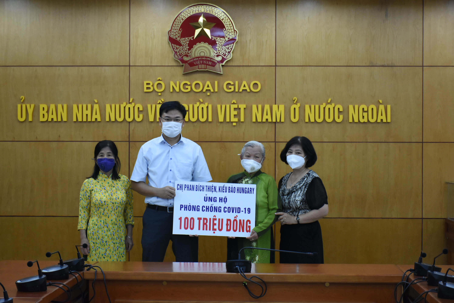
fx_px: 1060
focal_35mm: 84
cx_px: 227
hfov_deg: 24.2
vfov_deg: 16.3
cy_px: 152
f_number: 4.8
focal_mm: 56
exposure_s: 1/125
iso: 2000
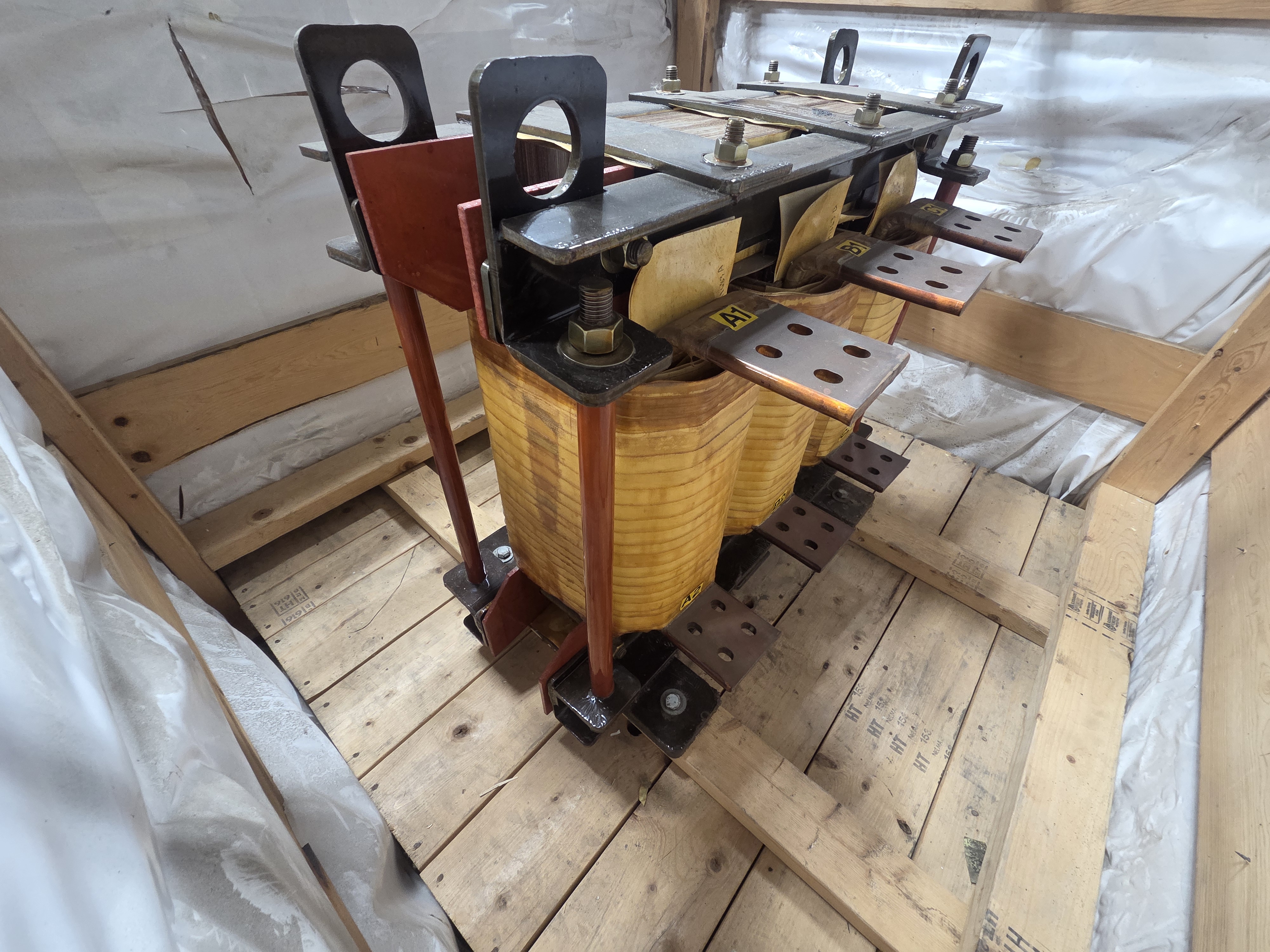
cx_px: 635
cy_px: 476
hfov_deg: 106.2
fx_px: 477
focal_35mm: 13
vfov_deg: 89.9
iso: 400
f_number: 2.2
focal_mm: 2.2
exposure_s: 1/60
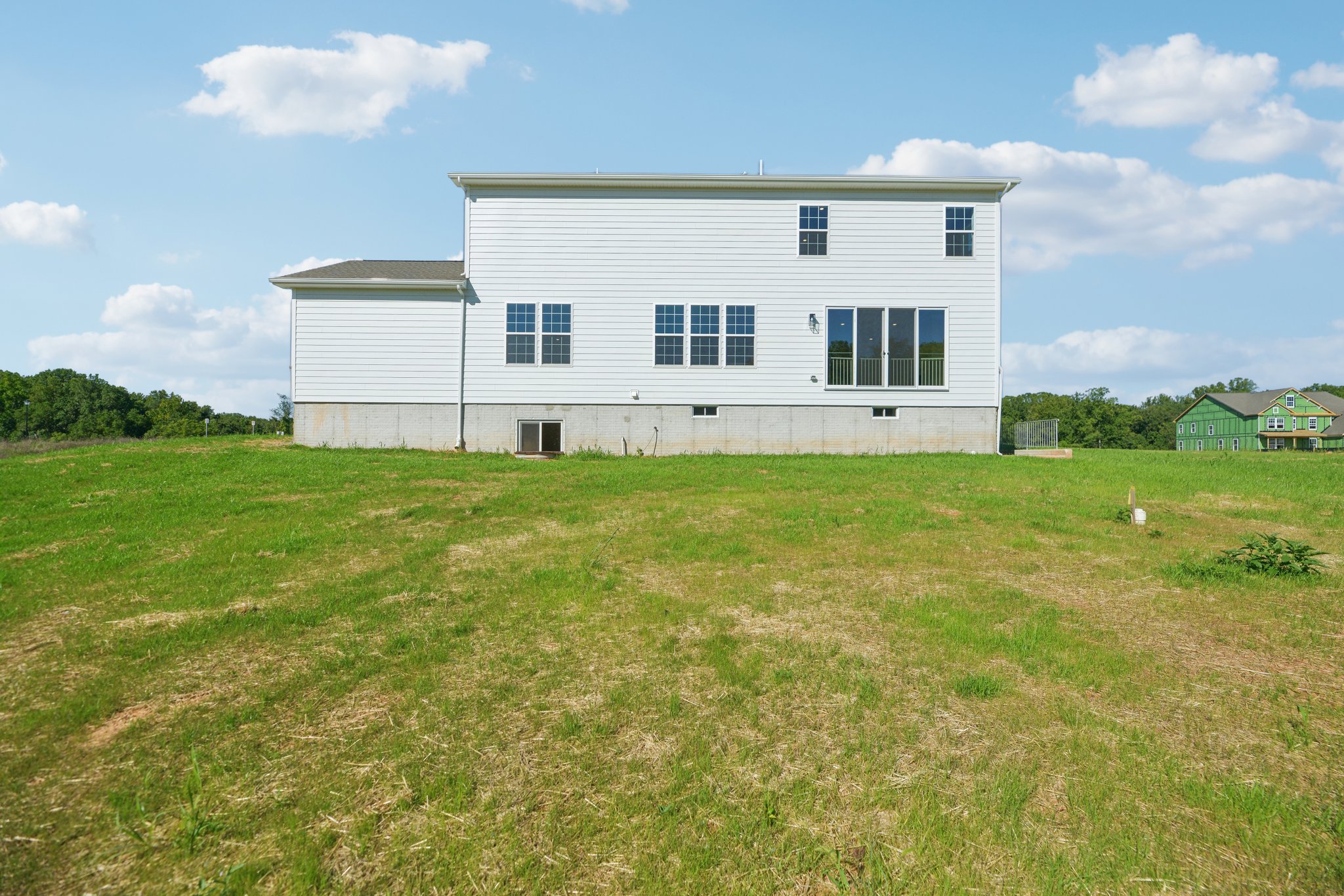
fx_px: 523
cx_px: 672
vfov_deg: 81.2
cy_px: 448
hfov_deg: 104.2
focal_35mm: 14
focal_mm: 14
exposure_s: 1/2500
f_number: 7.1
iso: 400
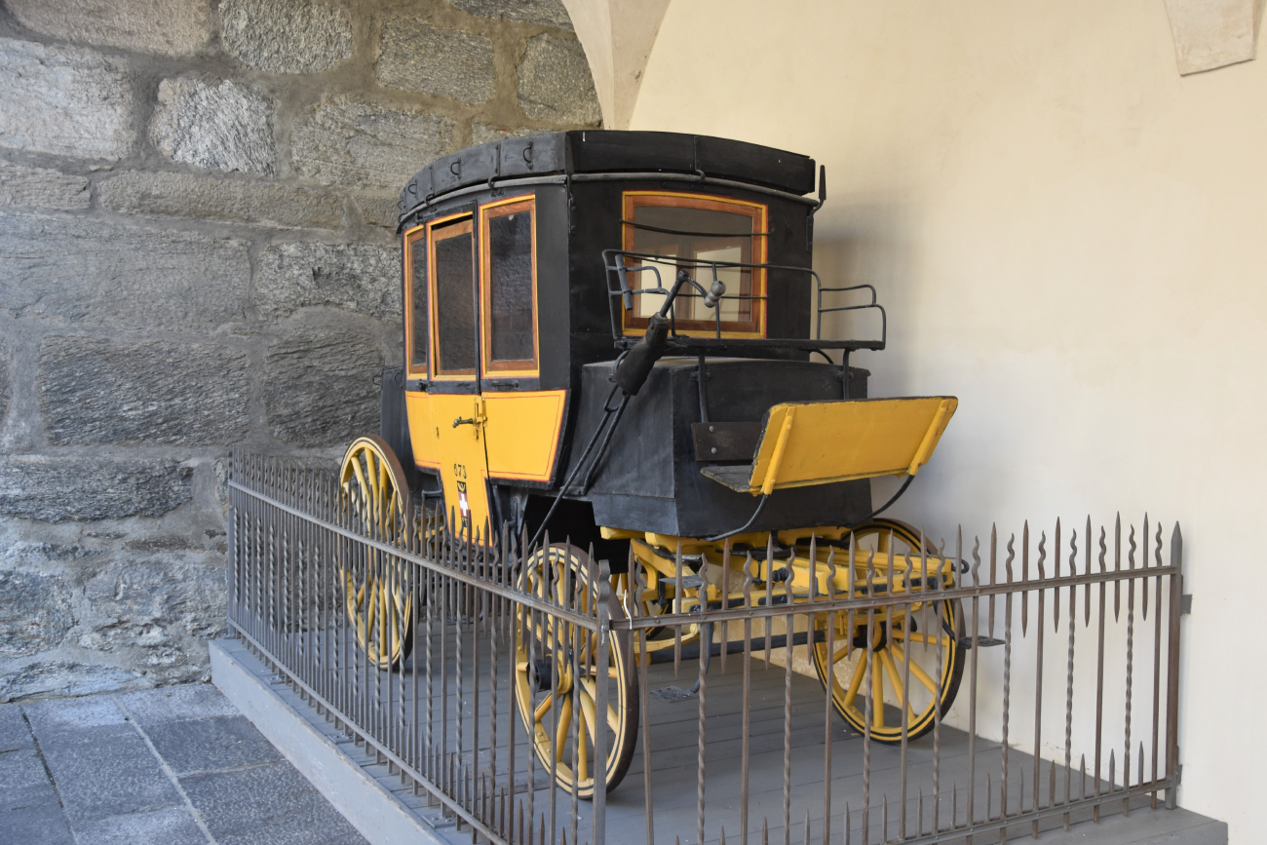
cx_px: 634
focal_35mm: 36
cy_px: 422
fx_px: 1267
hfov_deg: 53.1
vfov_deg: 36.9
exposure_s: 1/100
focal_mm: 24
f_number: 5
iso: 400
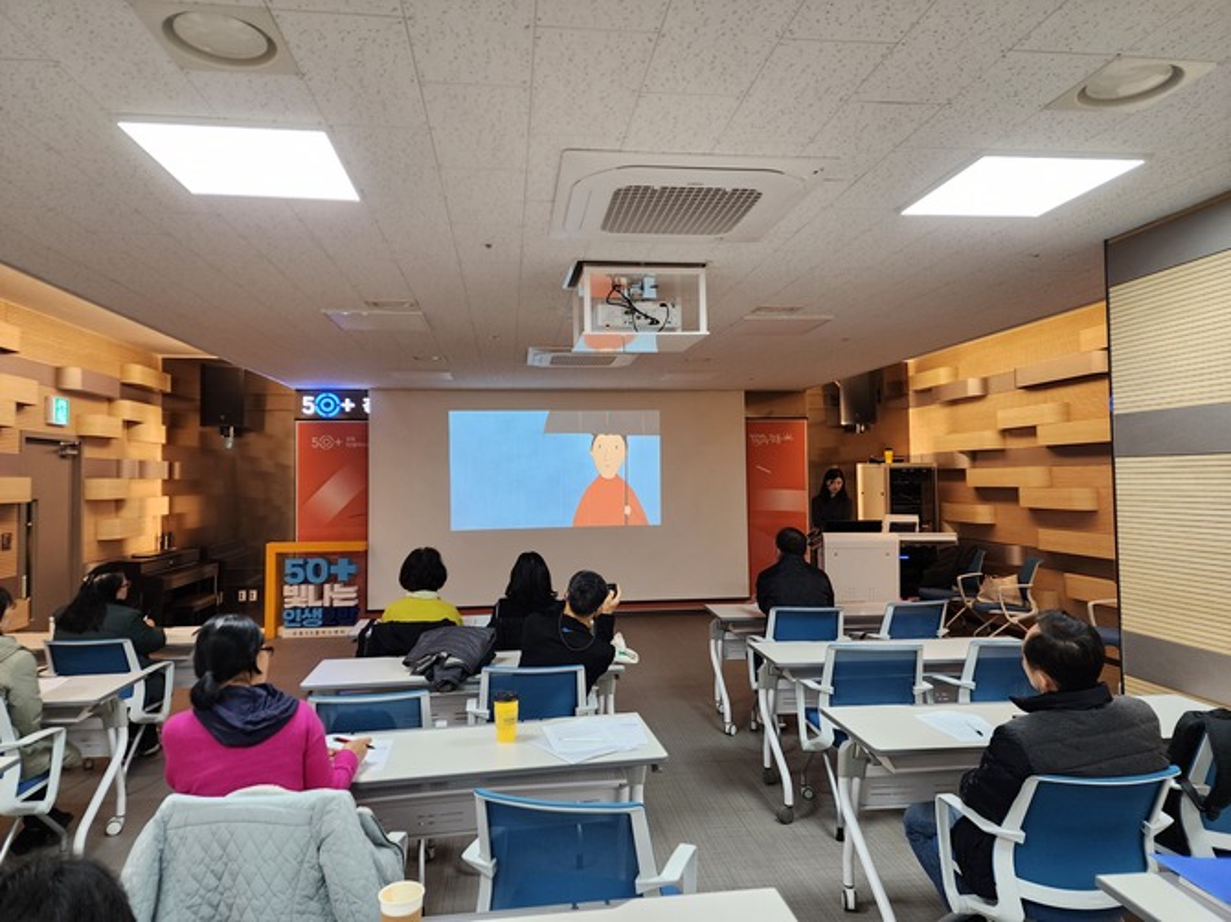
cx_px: 616
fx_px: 818
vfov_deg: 58.8
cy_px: 461
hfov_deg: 73.9
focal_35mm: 23
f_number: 1.8
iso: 160
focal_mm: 6.4
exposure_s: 1/120
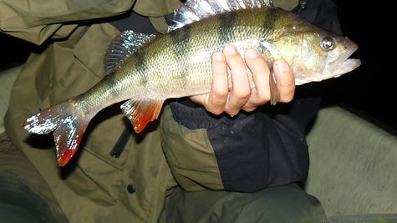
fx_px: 695
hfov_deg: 31.9
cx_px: 181
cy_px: -13
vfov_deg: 17.7
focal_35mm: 66
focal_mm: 6
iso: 100
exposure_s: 1/30
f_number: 2.8
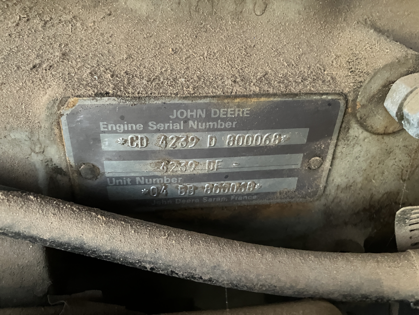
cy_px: 158
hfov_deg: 63.4
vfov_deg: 49.7
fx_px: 339
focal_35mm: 28
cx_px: 210
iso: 640
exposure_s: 1/21
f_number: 1.8
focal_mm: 3.99
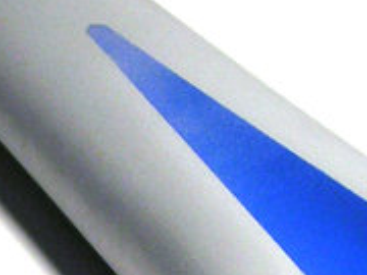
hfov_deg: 7.3
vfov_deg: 5.4
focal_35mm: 272
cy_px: 513
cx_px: 228
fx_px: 2884
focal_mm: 8.9
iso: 50
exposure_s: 1/33.3
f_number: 2.8
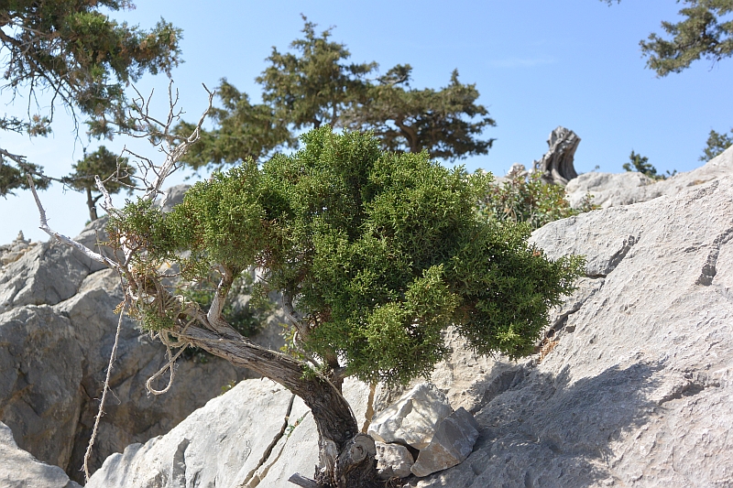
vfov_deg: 35.9
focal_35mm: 37
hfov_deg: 51.9
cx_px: 366
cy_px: 244
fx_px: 753
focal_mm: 14
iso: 160
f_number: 4
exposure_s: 1/1000
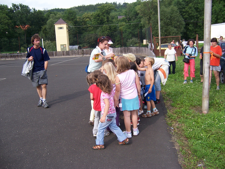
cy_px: 84
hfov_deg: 55.4
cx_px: 112
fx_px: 214
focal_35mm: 33
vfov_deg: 42.9
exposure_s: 1/500
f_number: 3.4
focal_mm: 5.5
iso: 80
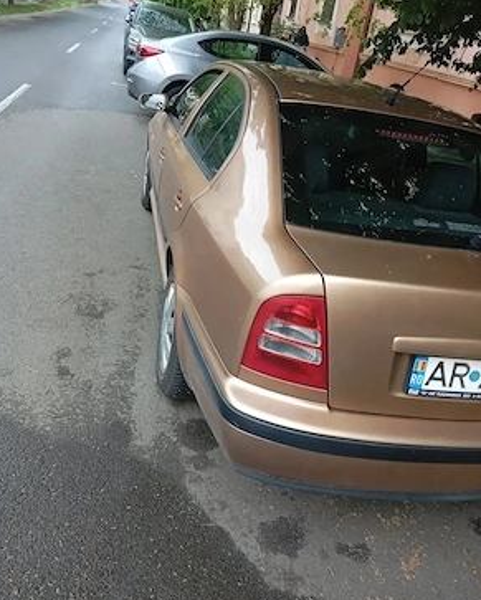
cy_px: 289
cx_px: 240
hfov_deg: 48.6
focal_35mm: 30
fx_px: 533
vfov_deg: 58.7
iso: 174
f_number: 1.8
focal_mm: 4.22
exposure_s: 1/100
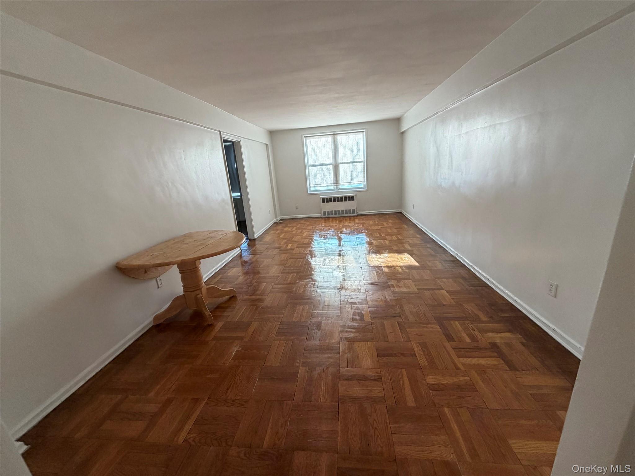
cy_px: 238
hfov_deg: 102.1
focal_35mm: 14
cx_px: 318
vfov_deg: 85.7
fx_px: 257
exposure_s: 1/121
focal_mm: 2.22
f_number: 2.2
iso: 200
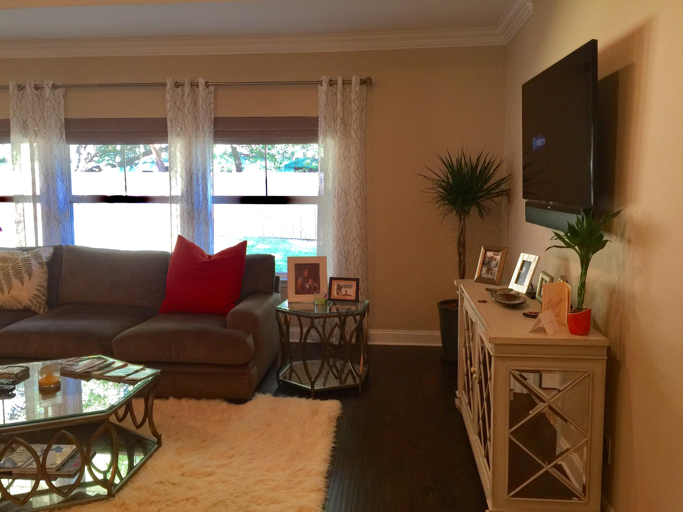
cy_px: 256
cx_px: 342
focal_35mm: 29
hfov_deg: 61.7
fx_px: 572
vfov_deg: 48.2
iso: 40
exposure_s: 1/15
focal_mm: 4.15
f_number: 2.2
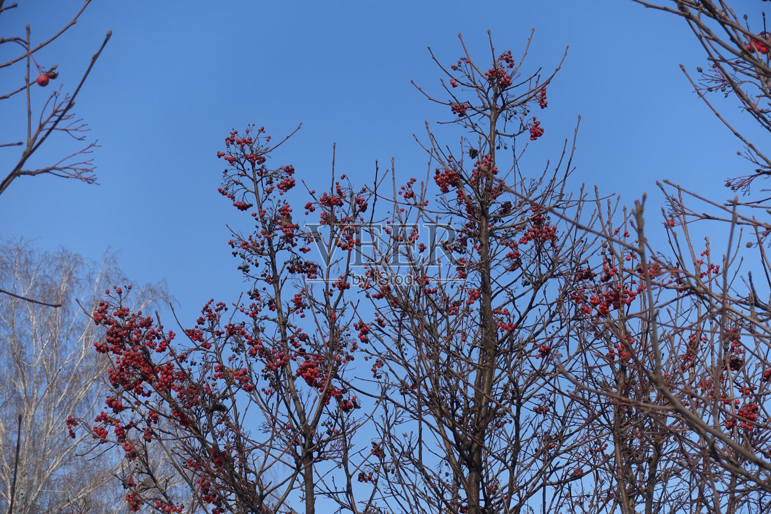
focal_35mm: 70
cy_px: 257
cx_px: 386
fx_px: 1499
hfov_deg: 28.8
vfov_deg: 19.5
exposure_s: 1/640
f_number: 5.6
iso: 125
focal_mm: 25.7
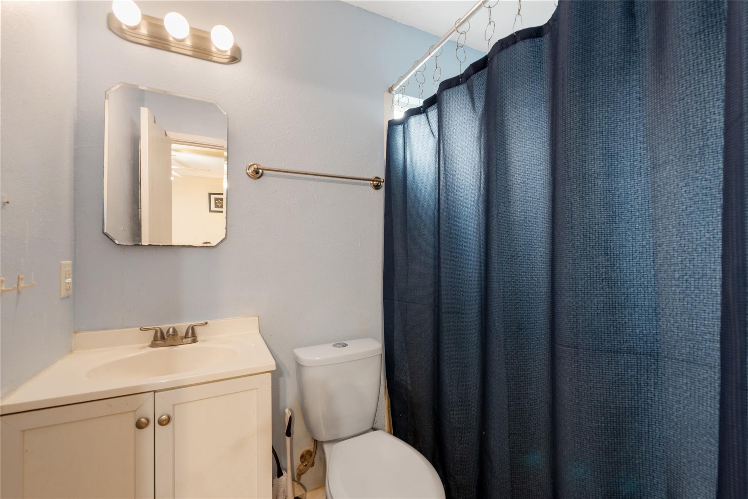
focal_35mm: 16
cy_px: 250
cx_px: 374
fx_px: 332
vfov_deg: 73.8
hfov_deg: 96.7
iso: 400
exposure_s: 1
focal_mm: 16
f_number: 8
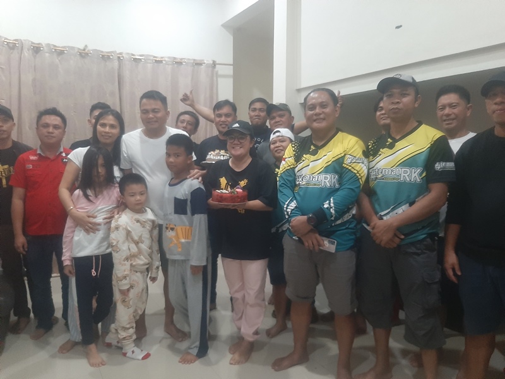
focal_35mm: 26
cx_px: 252
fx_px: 379
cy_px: 190
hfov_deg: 67.3
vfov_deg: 53.1
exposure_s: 1/25
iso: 320
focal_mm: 3.93
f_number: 1.7
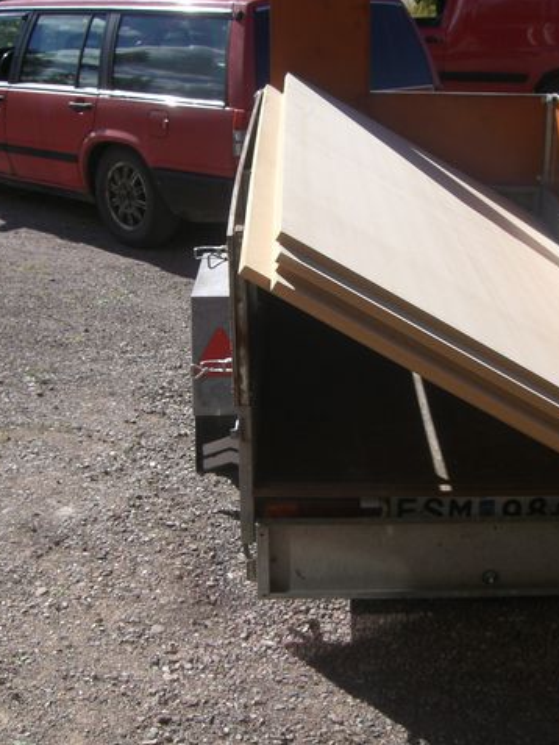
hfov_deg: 28.4
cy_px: 372
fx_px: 1098
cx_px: 358
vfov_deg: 37.5
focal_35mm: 51
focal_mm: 6.2
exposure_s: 1/400
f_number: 4.3
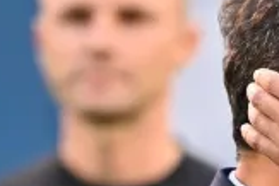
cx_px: 495
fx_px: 14497
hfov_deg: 1.1
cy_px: 297
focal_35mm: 1869
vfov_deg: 0.7
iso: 2000
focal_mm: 400
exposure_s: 1/1250
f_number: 2.8
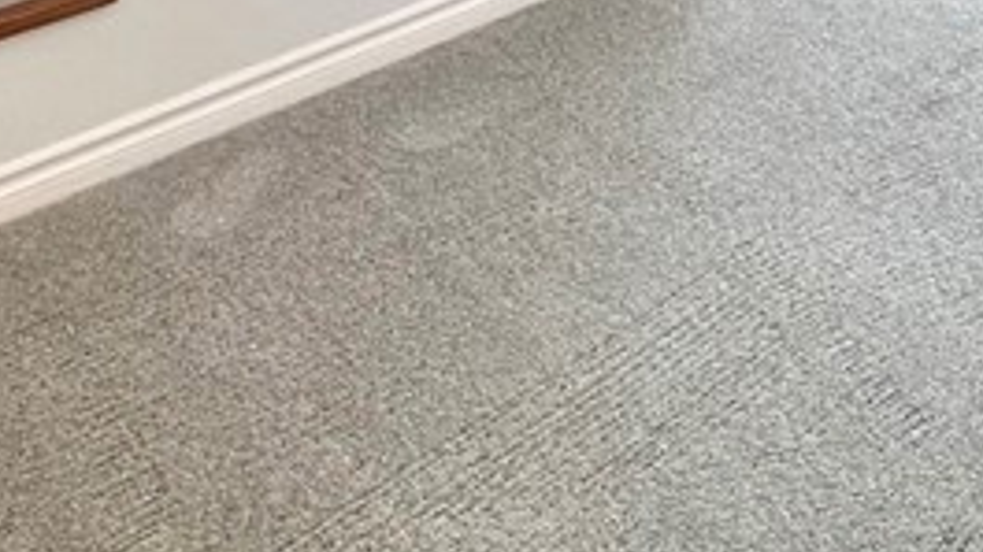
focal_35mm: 59
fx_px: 1538
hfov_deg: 33.5
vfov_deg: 13.8
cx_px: 890
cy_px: -800
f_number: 2.2
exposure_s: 1/120
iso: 125
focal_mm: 2.22
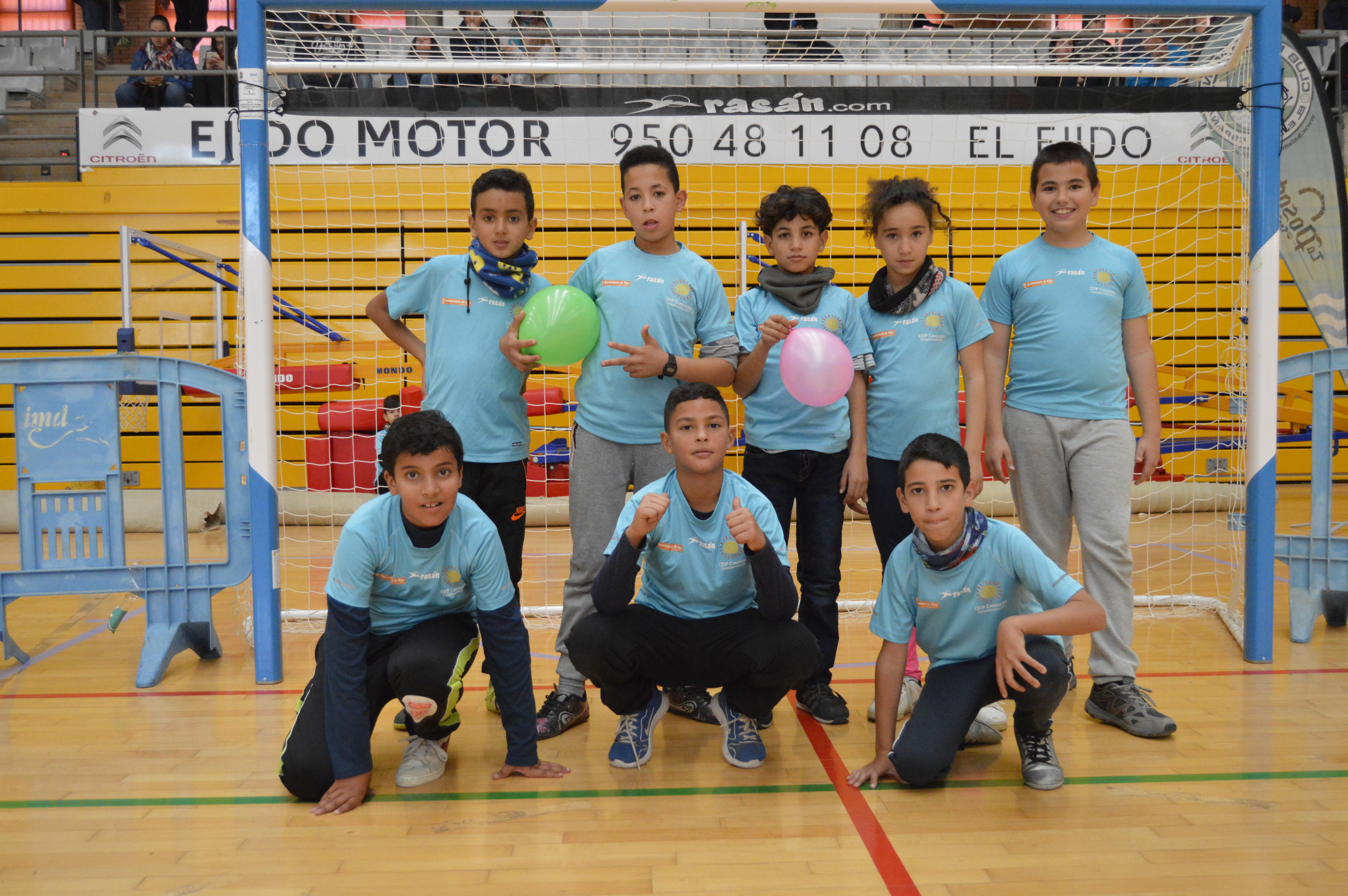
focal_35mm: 34
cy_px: 448
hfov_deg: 55.1
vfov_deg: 38.3
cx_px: 674
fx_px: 1291
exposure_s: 1/500
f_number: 3.8
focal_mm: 23
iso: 3200
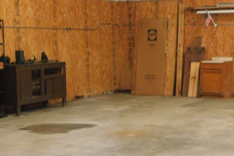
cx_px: 190
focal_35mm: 80
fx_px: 520
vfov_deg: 17.0
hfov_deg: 24.9
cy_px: 108
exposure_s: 1/2
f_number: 3.7
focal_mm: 8
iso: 800
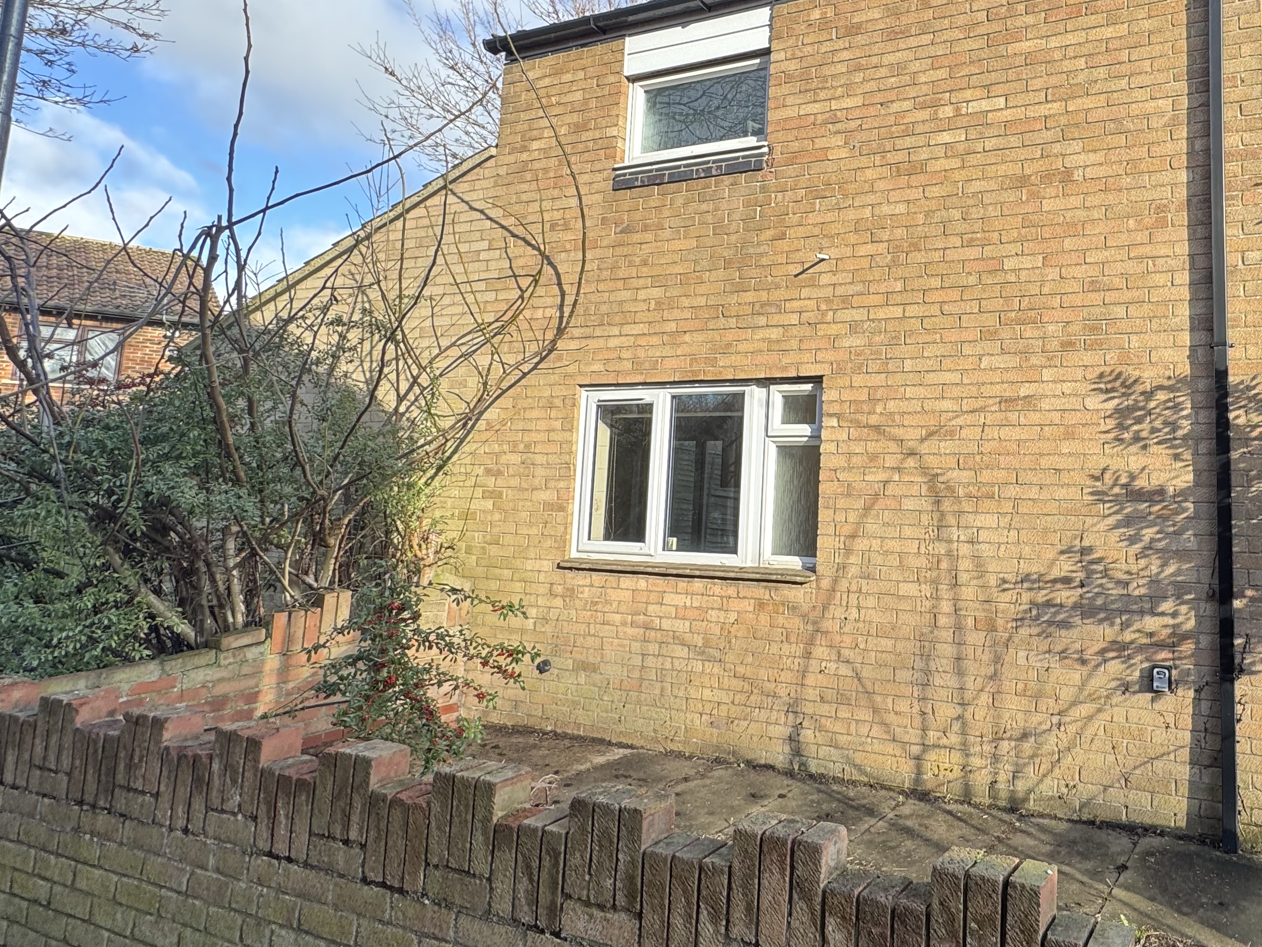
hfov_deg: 65.7
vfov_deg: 56.4
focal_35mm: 24
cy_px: 377
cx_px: 993
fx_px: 875
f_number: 2.2
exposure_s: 1/129
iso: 40
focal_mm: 2.22
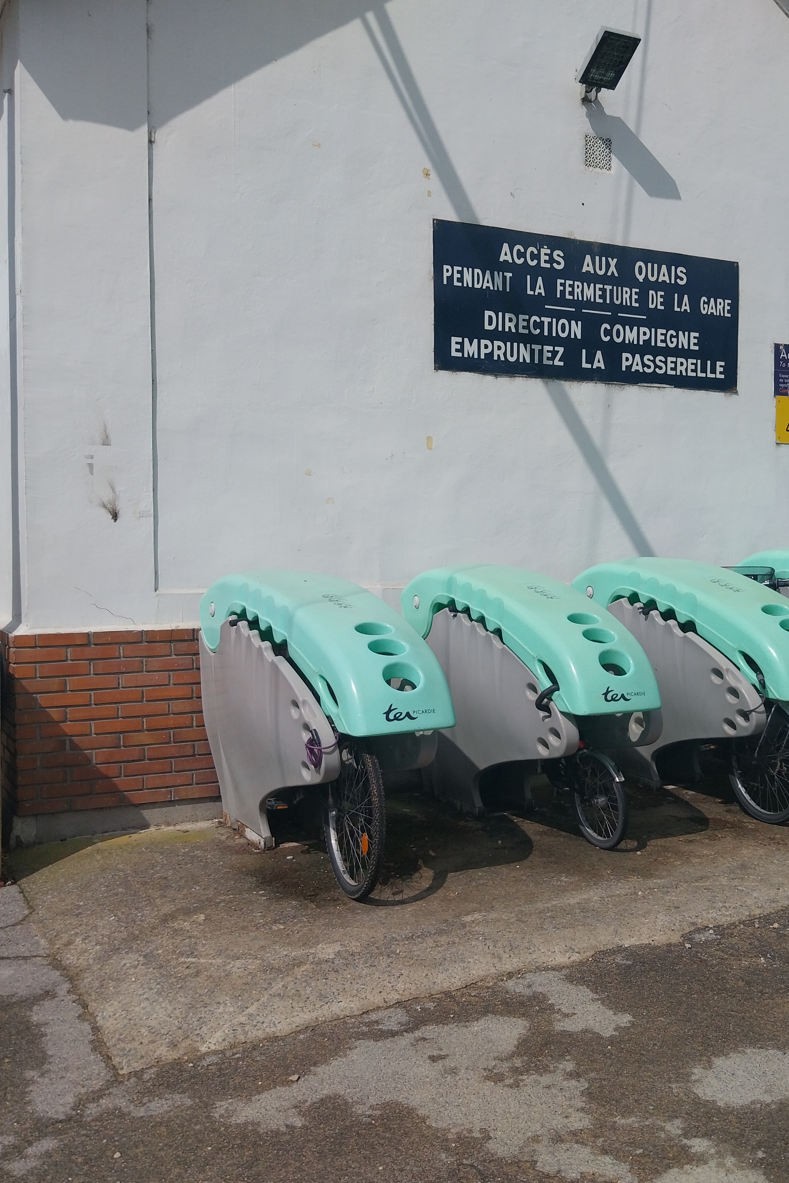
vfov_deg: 51.9
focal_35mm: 37
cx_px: 505
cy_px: 606
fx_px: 1216
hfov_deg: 35.7
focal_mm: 4
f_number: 1.8
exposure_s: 1/2917
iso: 25
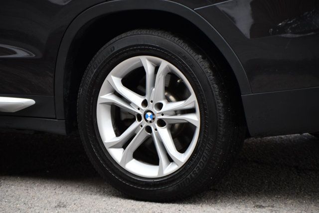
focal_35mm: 202
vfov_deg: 6.8
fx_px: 1790
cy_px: 106
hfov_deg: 10.2
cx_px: 160
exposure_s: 1/250
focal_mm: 135
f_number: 5
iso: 400
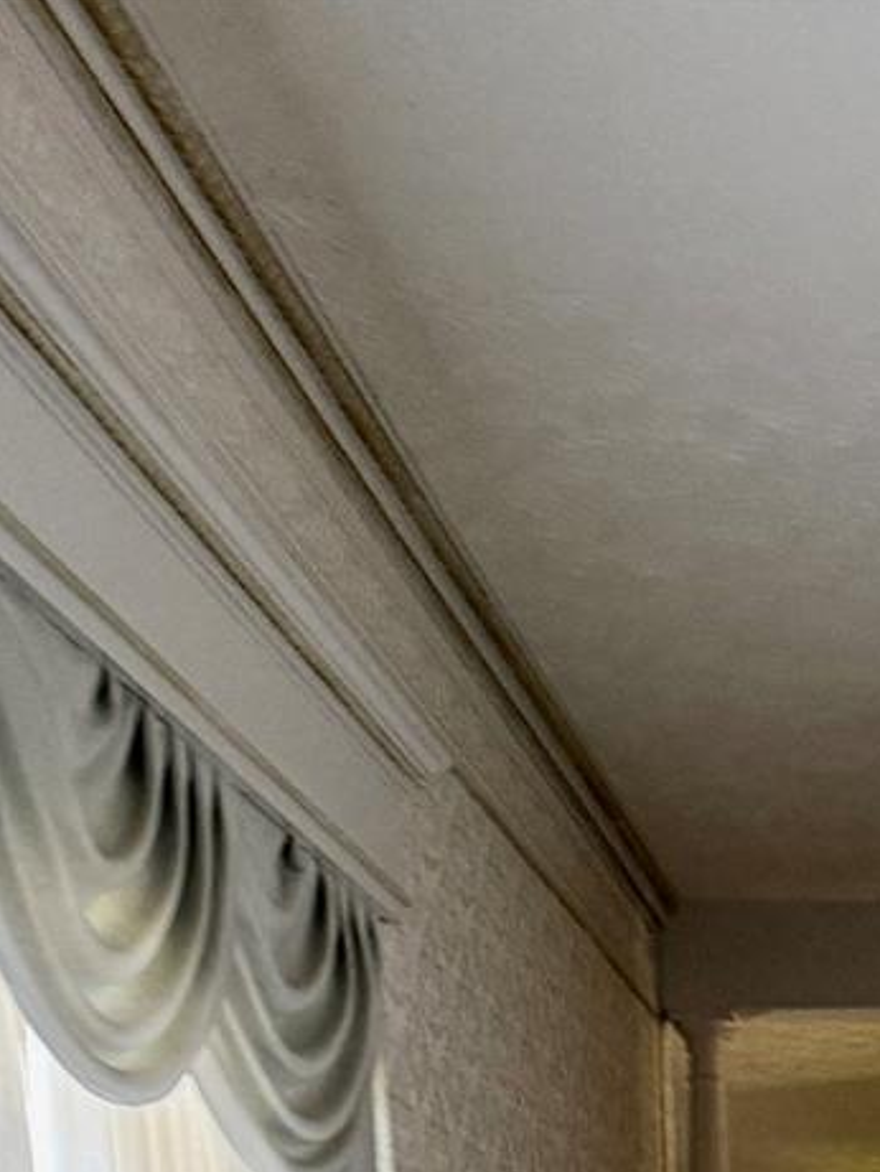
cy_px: 1945
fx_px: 2710
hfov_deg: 17.7
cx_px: 1015
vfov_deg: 19.8
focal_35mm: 80
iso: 320
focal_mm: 6.76
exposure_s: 1/60
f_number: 1.78
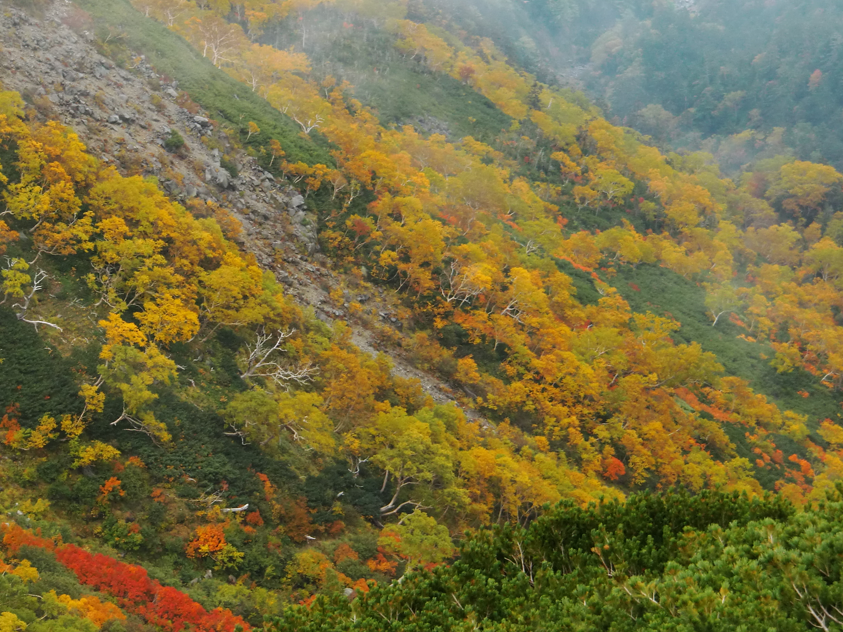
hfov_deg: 16.7
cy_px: 275
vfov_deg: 12.6
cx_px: 397
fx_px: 2873
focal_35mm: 118
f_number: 4.8
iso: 100
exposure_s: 1/80
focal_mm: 16
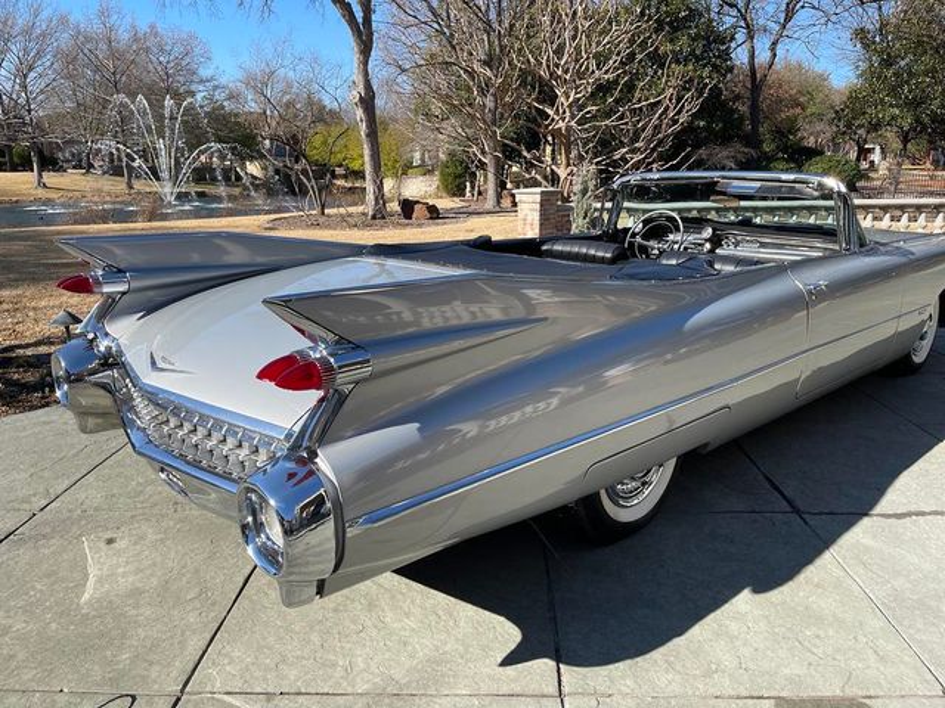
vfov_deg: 53.1
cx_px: 472
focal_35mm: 26
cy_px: 354
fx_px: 710
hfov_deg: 67.3
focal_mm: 5.1
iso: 32
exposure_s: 1/1883
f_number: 1.6
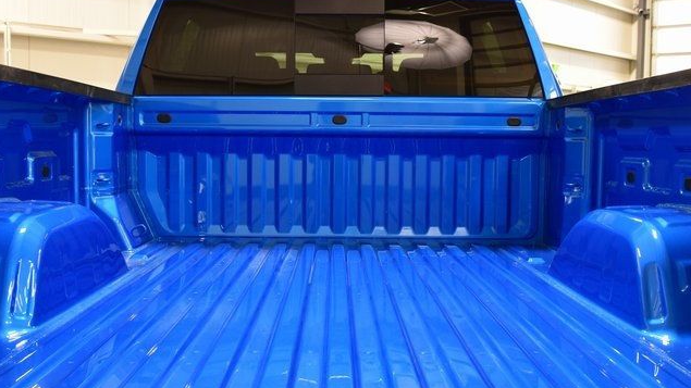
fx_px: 696
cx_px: 344
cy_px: 187
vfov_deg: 31.2
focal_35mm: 38
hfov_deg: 52.8
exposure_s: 1/15
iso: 640
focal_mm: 24
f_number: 6.3
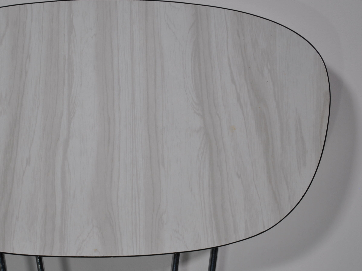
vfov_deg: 14.1
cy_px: 131
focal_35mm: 105
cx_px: 114
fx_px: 1096
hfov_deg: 18.7
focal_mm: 45
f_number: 5.3
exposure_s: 1/30
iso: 100
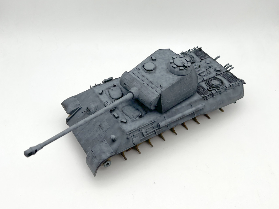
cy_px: 104
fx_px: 210
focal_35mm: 26
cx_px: 140
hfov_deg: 67.3
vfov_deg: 53.1
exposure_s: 1/894
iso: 50
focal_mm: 5.7
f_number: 1.5
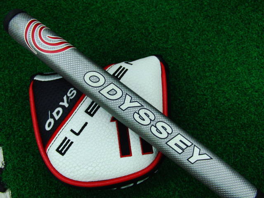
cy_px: 99
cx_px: 132
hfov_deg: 50.1
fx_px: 282
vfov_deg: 38.7
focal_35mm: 37
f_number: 3.6
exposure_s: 1/80
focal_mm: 6.42
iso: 250
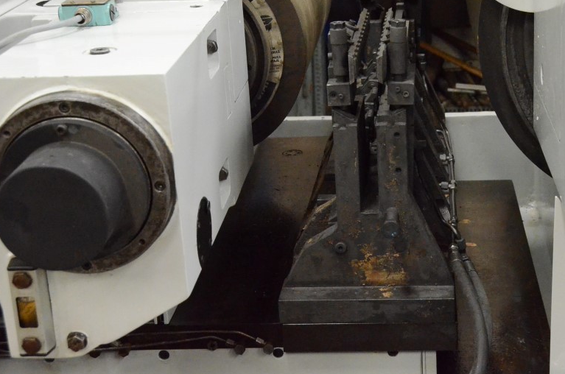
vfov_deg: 19.9
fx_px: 1065
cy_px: 120
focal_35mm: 68
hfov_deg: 29.5
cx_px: 378
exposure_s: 1/200
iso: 6400
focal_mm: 32
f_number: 7.1
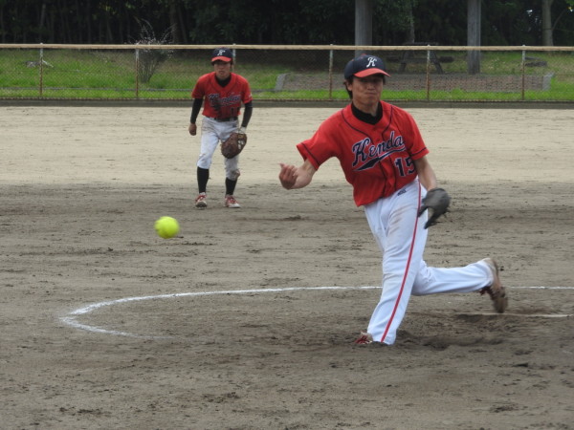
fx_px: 3648
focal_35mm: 220
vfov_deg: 6.8
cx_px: 287
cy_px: 215
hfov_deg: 9.0
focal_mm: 39.4
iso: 100
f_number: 5.3
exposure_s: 1/400
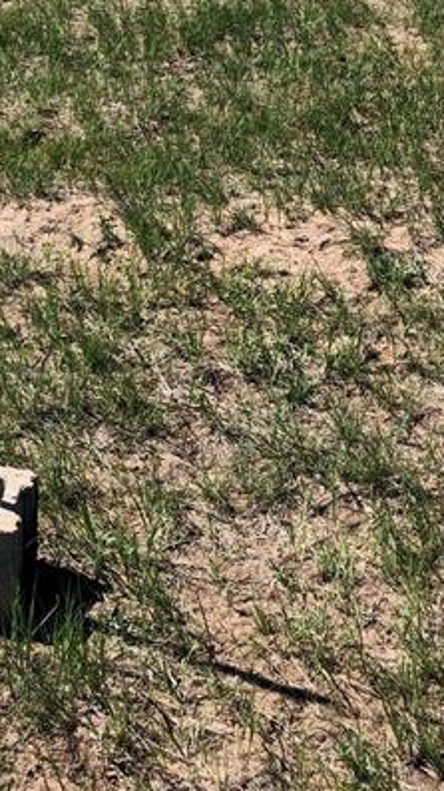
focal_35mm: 59
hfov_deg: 19.1
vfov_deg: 35.2
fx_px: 1236
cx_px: -109
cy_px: 289
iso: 20
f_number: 1.8
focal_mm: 3.99
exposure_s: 1/1389
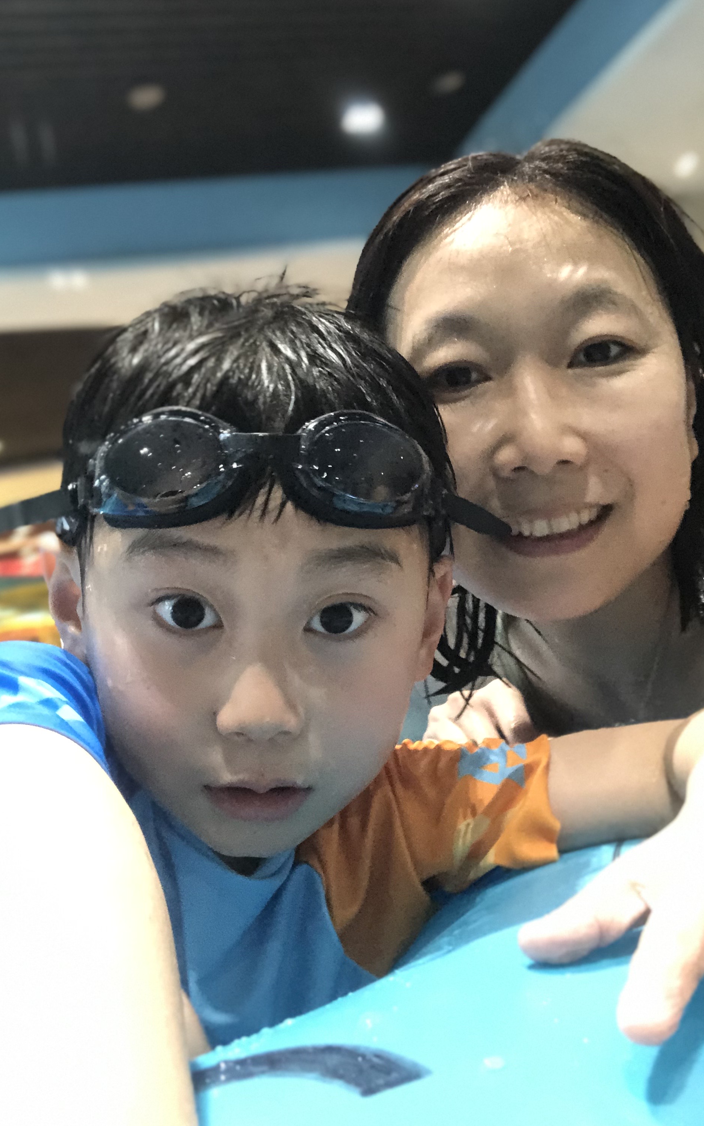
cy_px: 574
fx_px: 1074
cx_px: 381
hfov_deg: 36.3
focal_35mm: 35
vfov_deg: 55.3
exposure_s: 1/15
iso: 320
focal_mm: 2.87
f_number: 2.2
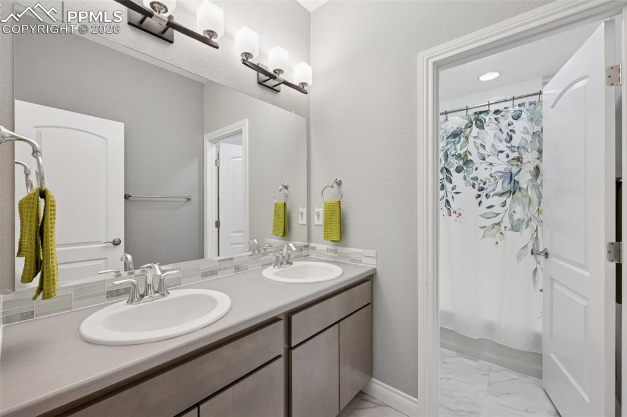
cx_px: 314
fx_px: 261
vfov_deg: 77.3
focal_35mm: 15
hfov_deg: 100.4
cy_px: 208
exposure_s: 1
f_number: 13
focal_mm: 15
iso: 100
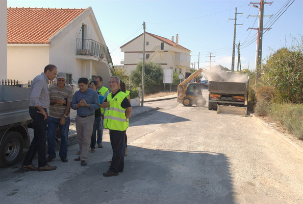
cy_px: 102
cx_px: 152
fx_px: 304
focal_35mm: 36
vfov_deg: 37.1
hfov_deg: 53.0
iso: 100
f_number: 7.1
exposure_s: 1/180
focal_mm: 24
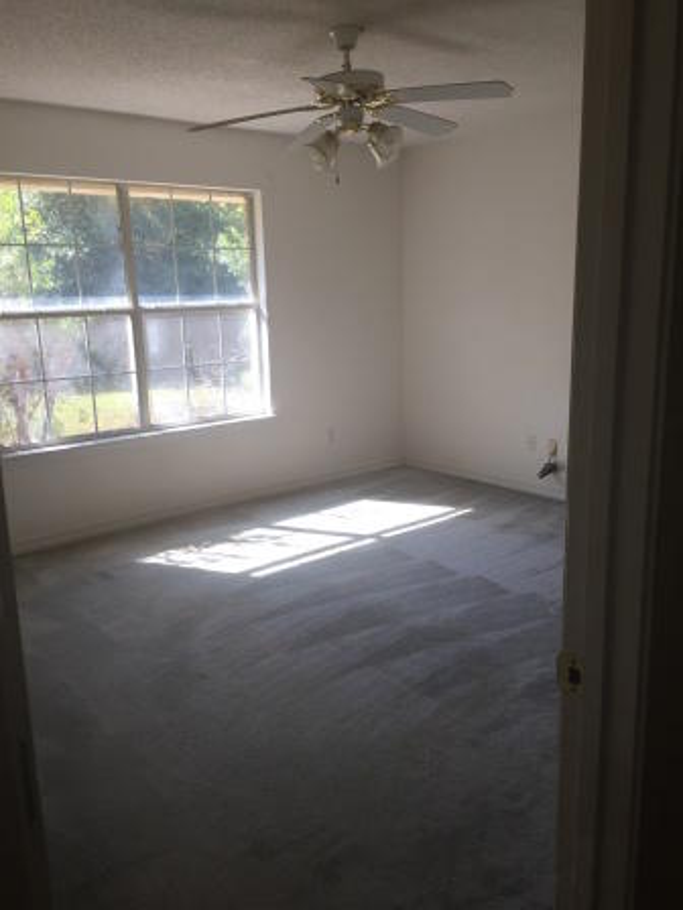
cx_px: 342
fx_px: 763
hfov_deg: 48.2
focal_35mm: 29
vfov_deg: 61.7
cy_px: 455
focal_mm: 4.15
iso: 32
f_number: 2.2
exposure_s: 1/120
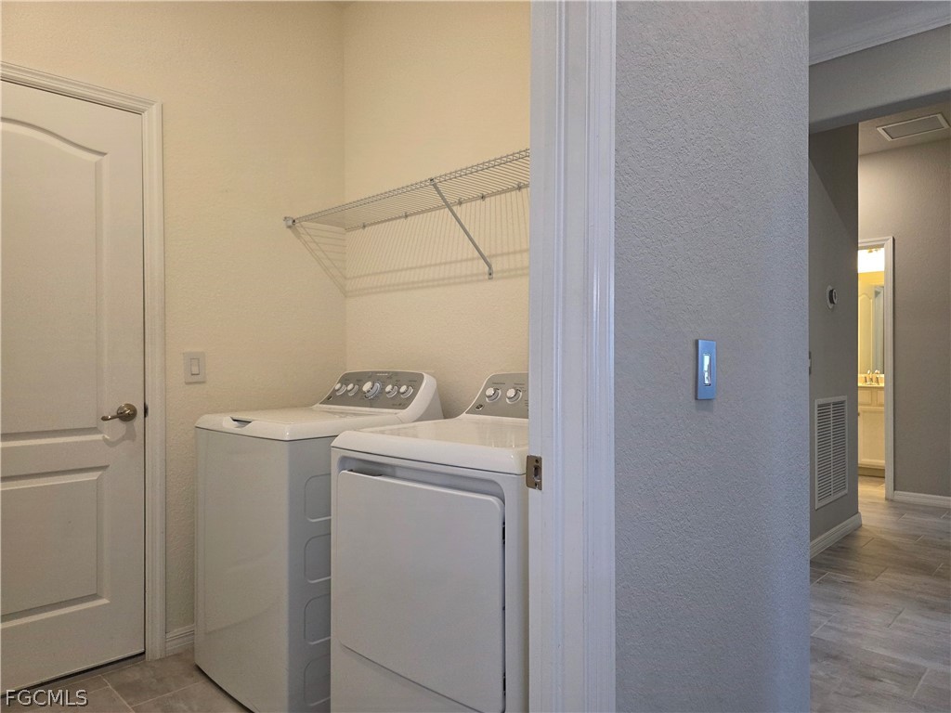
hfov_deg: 73.9
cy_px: 356
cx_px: 476
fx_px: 632
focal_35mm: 23
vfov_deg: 58.9
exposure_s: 1/120
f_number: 1.7
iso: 200
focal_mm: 6.3
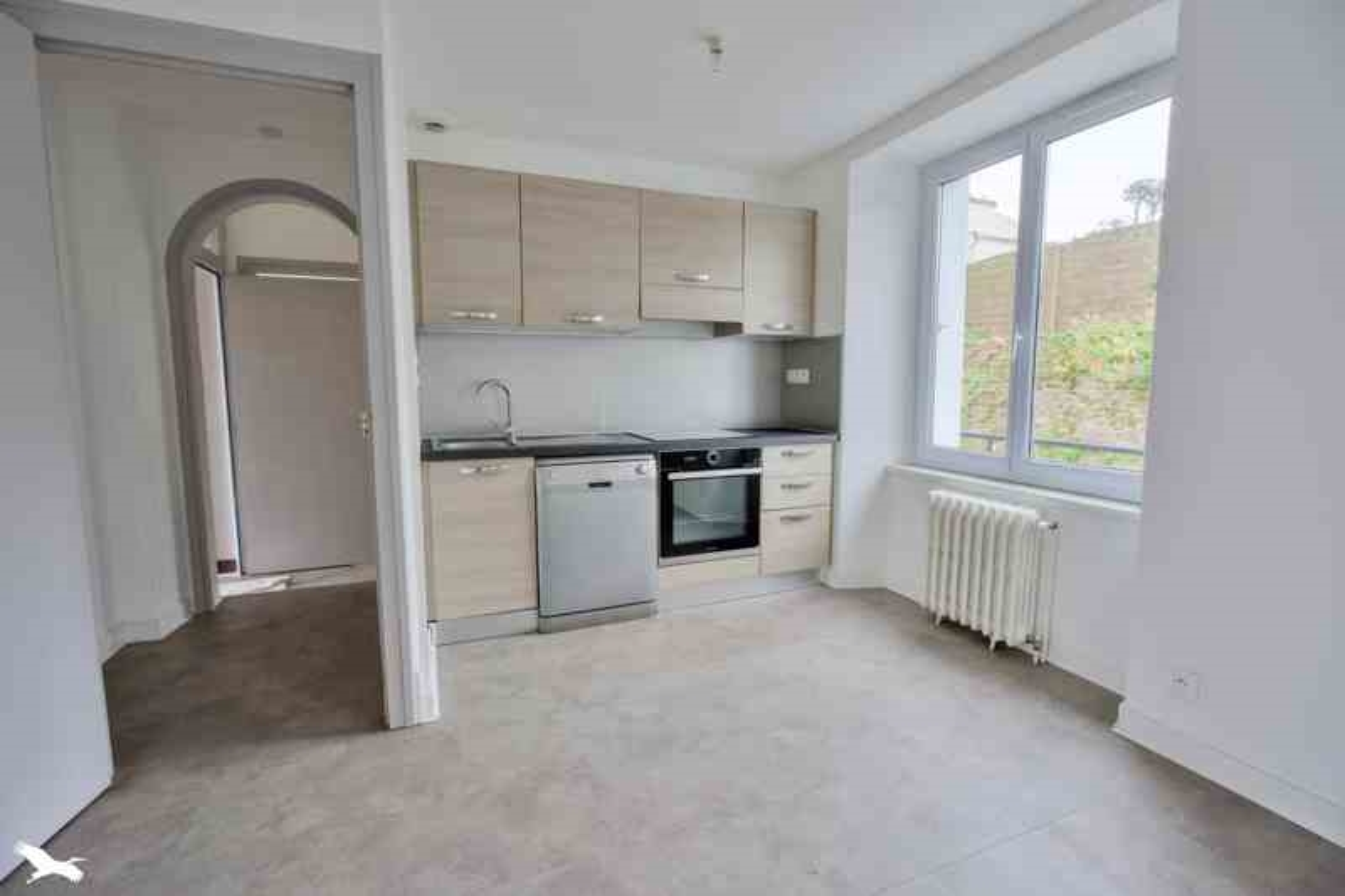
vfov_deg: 73.7
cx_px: 672
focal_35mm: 16
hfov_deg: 96.7
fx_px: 598
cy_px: 448
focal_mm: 16
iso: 800
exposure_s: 1/500
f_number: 8
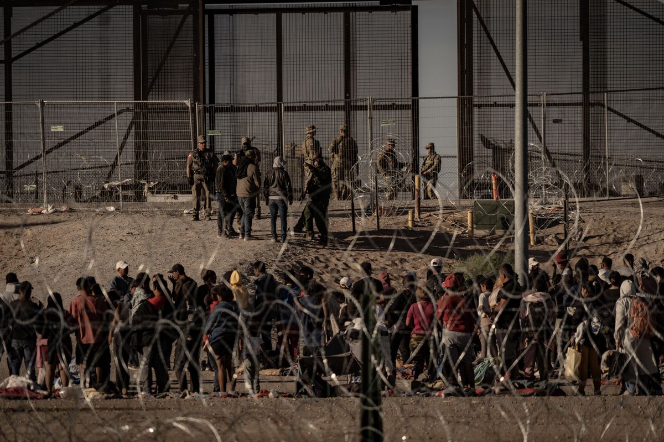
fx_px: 4371
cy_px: 221
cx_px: 332
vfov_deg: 5.8
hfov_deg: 8.7
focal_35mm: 237
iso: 200
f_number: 6.3
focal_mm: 237
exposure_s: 1/2500
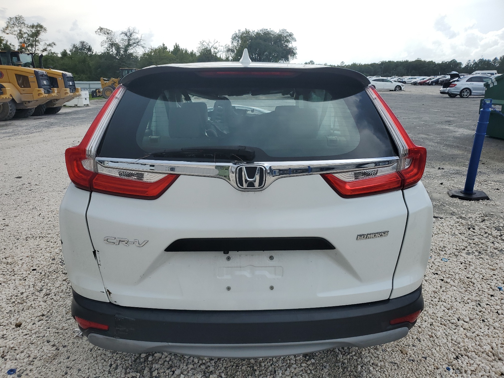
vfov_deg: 53.1
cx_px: 252
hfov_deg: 67.3
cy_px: 189
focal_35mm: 26
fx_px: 379
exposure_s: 1/2500
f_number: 1.5
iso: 50
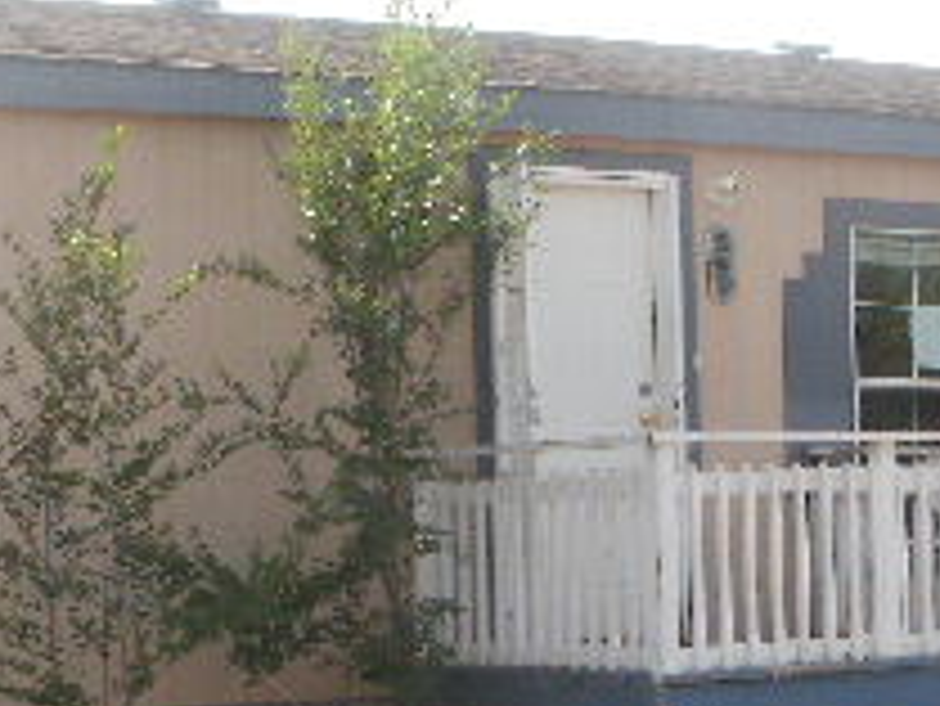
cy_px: 666
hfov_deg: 17.9
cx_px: 549
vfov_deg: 13.3
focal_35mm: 110
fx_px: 2989
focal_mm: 6.3
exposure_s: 1/320
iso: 100
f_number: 5.6
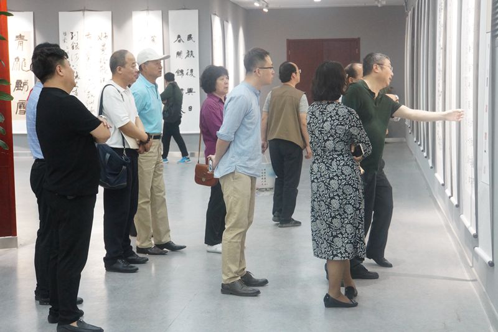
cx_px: 249
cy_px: 166
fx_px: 968
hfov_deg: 28.8
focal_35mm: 70
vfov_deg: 19.4
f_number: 5.6
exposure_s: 1/100
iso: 3200
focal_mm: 47
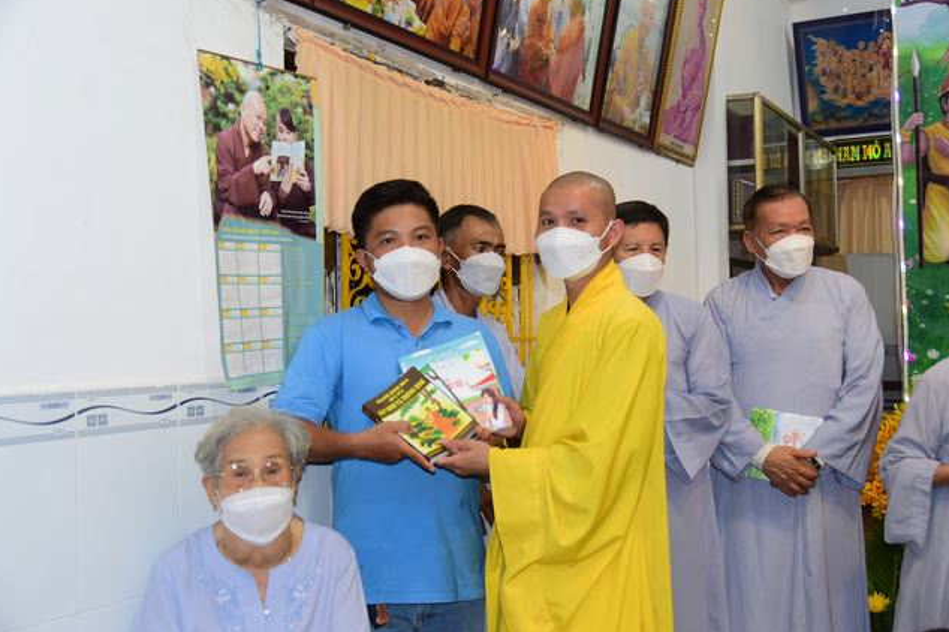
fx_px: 1028
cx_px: 477
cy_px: 315
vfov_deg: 34.2
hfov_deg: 49.6
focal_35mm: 39
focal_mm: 38
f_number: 4
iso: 500
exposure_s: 1/100
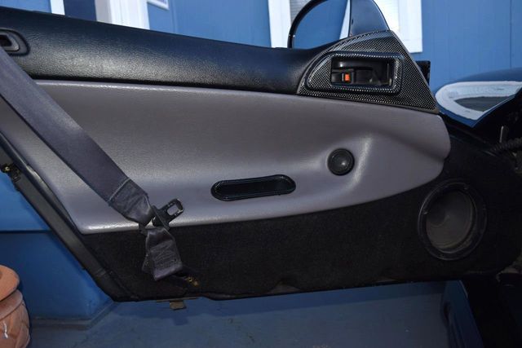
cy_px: 174
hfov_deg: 53.1
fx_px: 522
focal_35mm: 36
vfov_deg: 36.9
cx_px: 261
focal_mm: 24
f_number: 5.6
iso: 400
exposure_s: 1/125
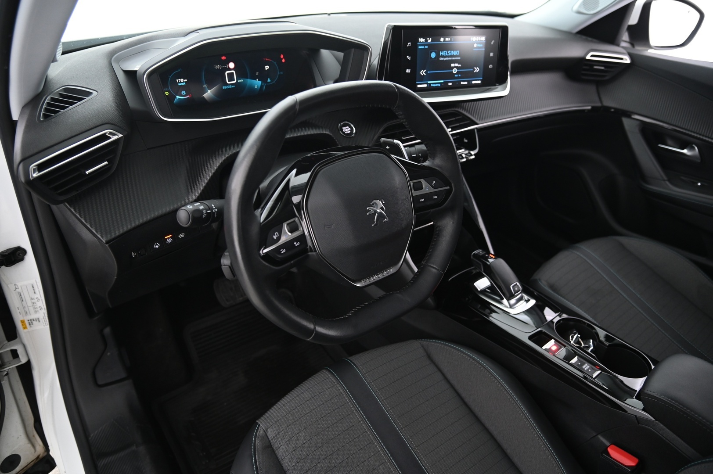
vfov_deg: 53.1
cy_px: 237
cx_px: 356
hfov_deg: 73.8
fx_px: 475
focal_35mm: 24
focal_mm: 24
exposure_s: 1/15
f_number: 4
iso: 2000
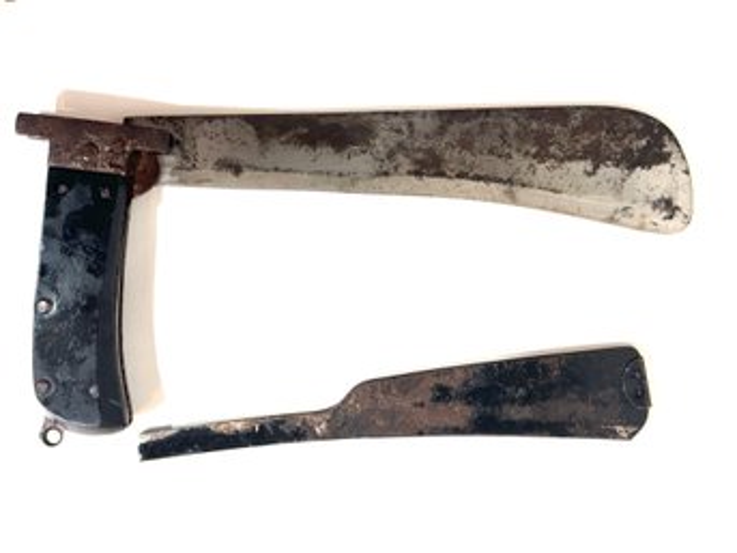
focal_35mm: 52
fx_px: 1107
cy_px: 276
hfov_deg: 36.8
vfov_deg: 28.0
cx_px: 368
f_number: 1.6
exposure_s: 1/60
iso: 32
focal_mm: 5.96
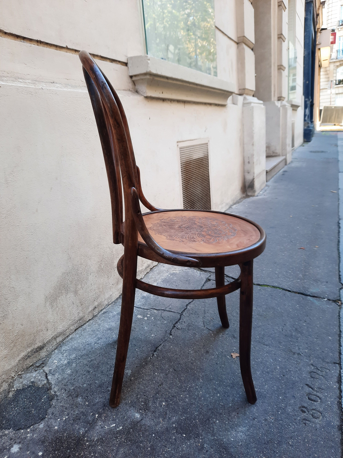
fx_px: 330
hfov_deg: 54.9
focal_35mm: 25
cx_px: 172
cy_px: 229
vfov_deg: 69.4
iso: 64
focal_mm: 4.6
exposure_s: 1/100
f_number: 2
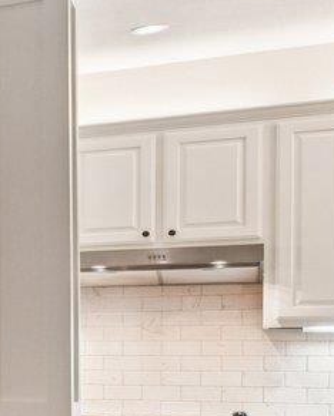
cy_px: 367
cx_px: -856
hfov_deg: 9.3
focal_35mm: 92
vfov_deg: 20.4
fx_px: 1136
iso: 720
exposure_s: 1/15
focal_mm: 14
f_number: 8
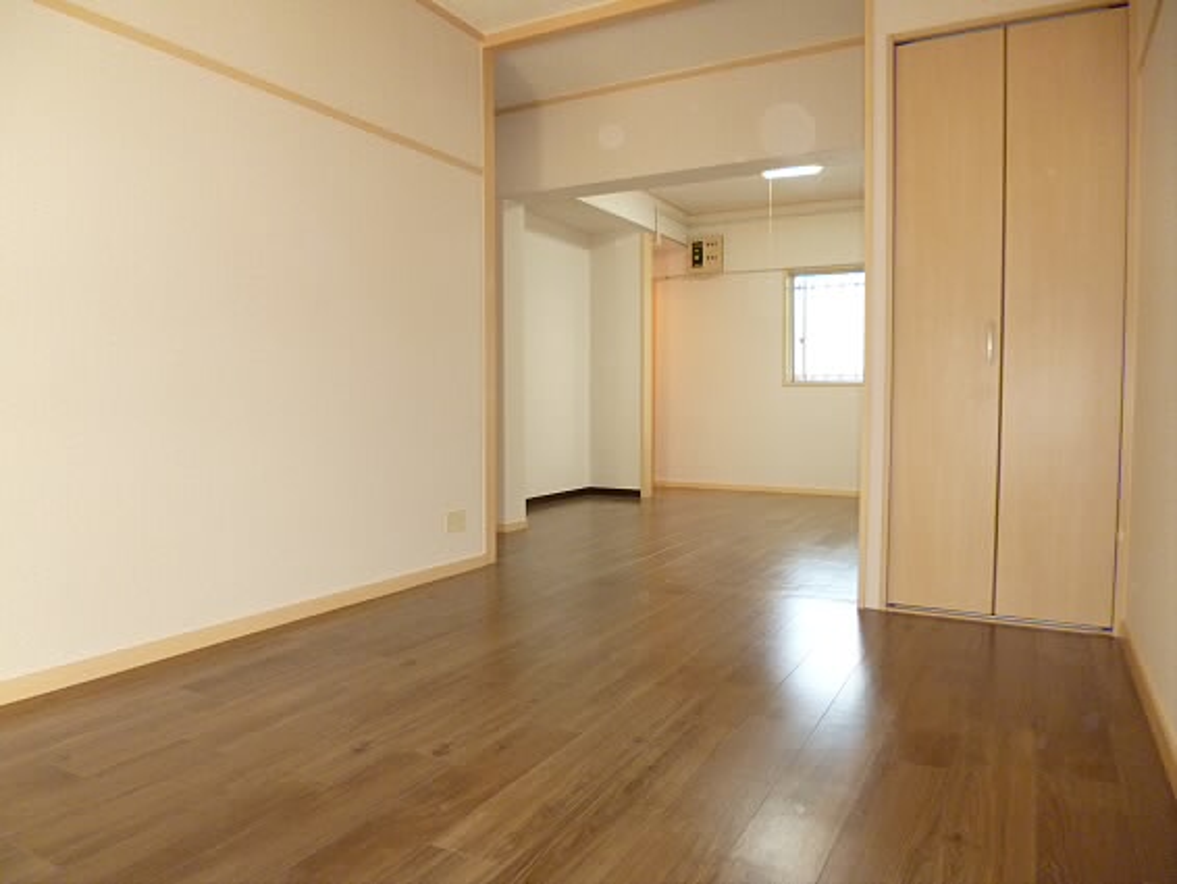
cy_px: 442
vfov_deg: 56.9
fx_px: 816
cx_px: 588
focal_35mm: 24
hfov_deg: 71.6
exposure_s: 1/60
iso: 320
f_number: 2.5
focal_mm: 4.3
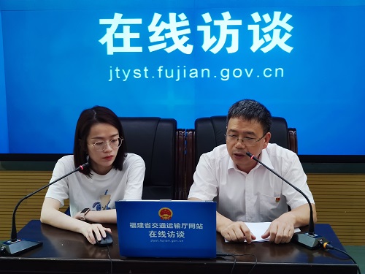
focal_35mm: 48
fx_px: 506
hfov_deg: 39.7
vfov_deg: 30.3
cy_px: 137
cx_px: 182
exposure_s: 1/36
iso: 398
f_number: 2
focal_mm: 8.16
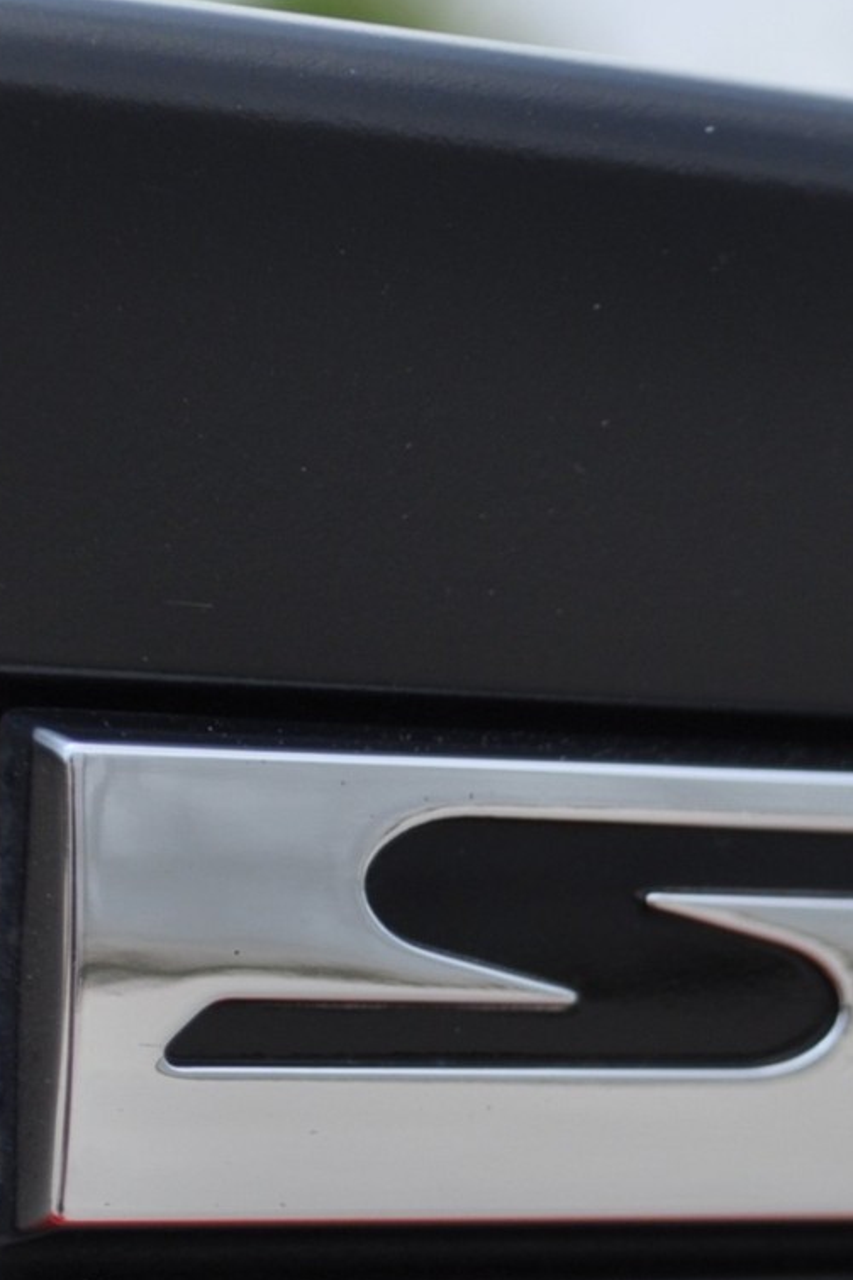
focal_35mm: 174
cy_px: 1366
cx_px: 1335
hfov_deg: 7.7
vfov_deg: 11.7
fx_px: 6174
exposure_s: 1/1000
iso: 200
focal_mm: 35
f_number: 5
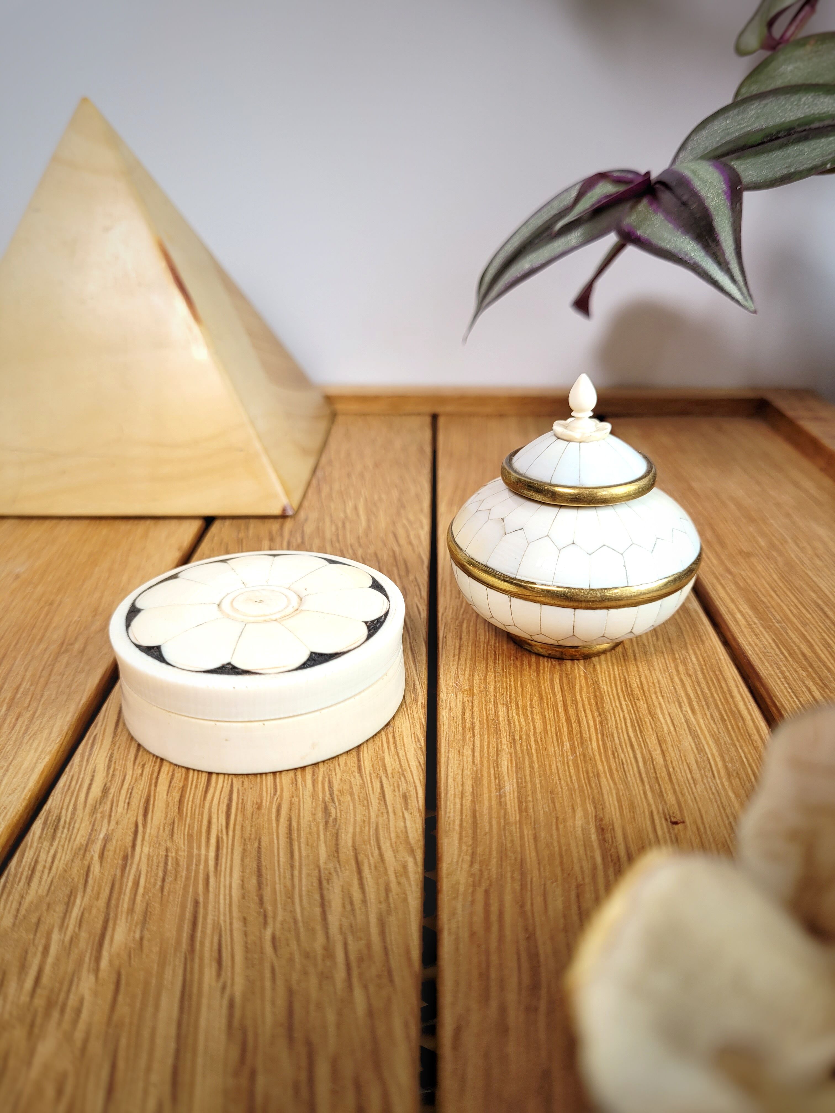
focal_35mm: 26
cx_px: 418
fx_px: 836
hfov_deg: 53.1
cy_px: 556
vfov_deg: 67.3
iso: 40
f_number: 1.8
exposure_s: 1/136
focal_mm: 5.4
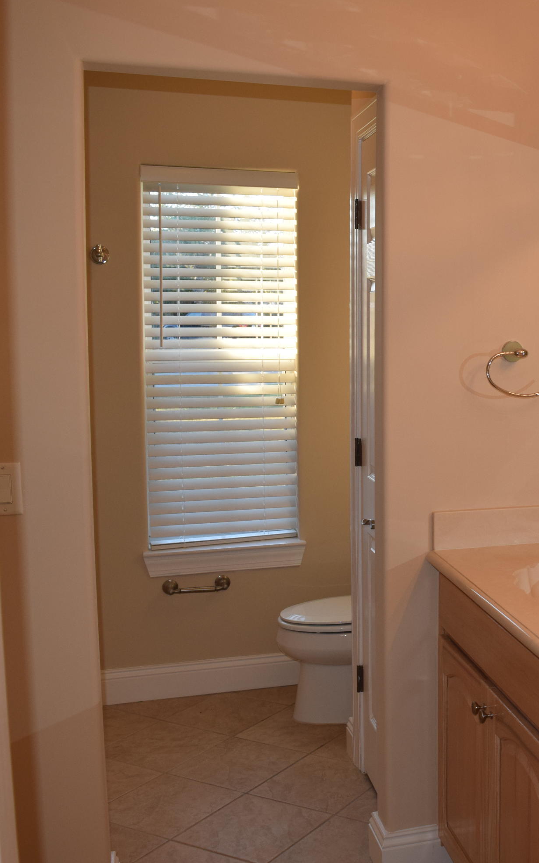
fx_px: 988
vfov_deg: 47.2
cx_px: 560
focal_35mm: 42
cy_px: 427
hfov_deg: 28.3
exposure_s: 1/125
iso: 450
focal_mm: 18
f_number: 5.6
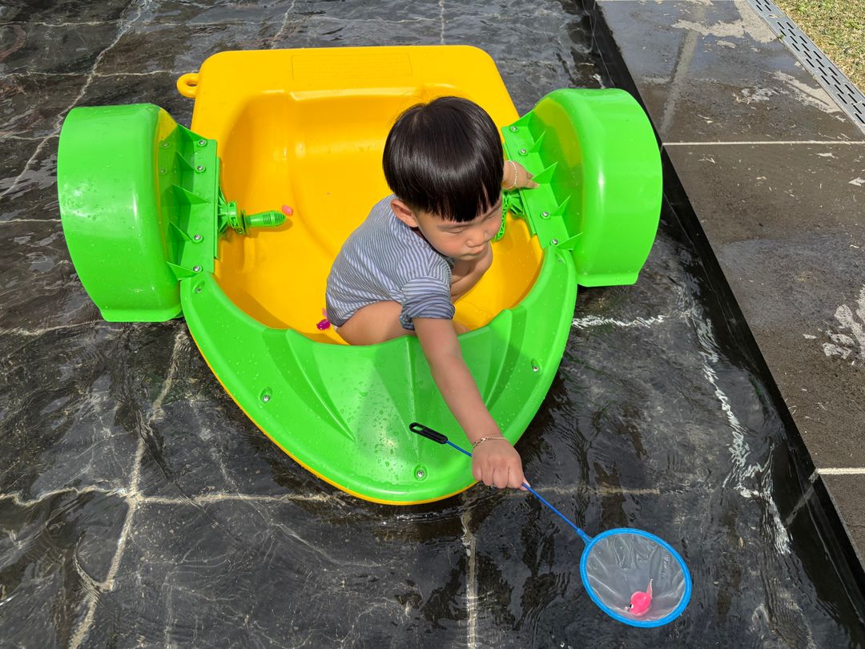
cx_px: 432
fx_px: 650
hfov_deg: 67.3
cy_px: 324
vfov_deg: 53.1
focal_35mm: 26
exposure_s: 1/3279
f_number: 1.6
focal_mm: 5.96
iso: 50
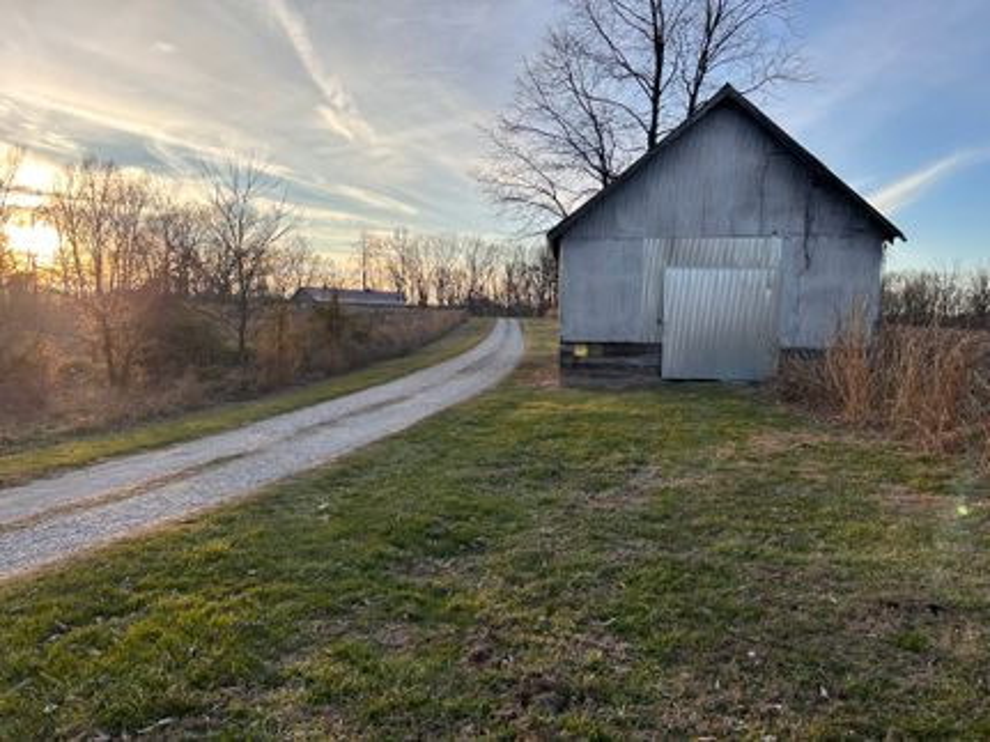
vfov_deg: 53.0
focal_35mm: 26
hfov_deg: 67.3
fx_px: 743
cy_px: 371
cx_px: 495
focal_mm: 5.7
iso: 50
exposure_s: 1/1645
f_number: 1.5
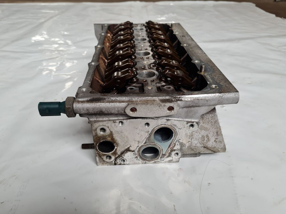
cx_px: 143
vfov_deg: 53.1
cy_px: 107
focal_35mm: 26
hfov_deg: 67.3
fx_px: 215
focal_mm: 5.4
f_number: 1.8
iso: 64
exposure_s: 1/100
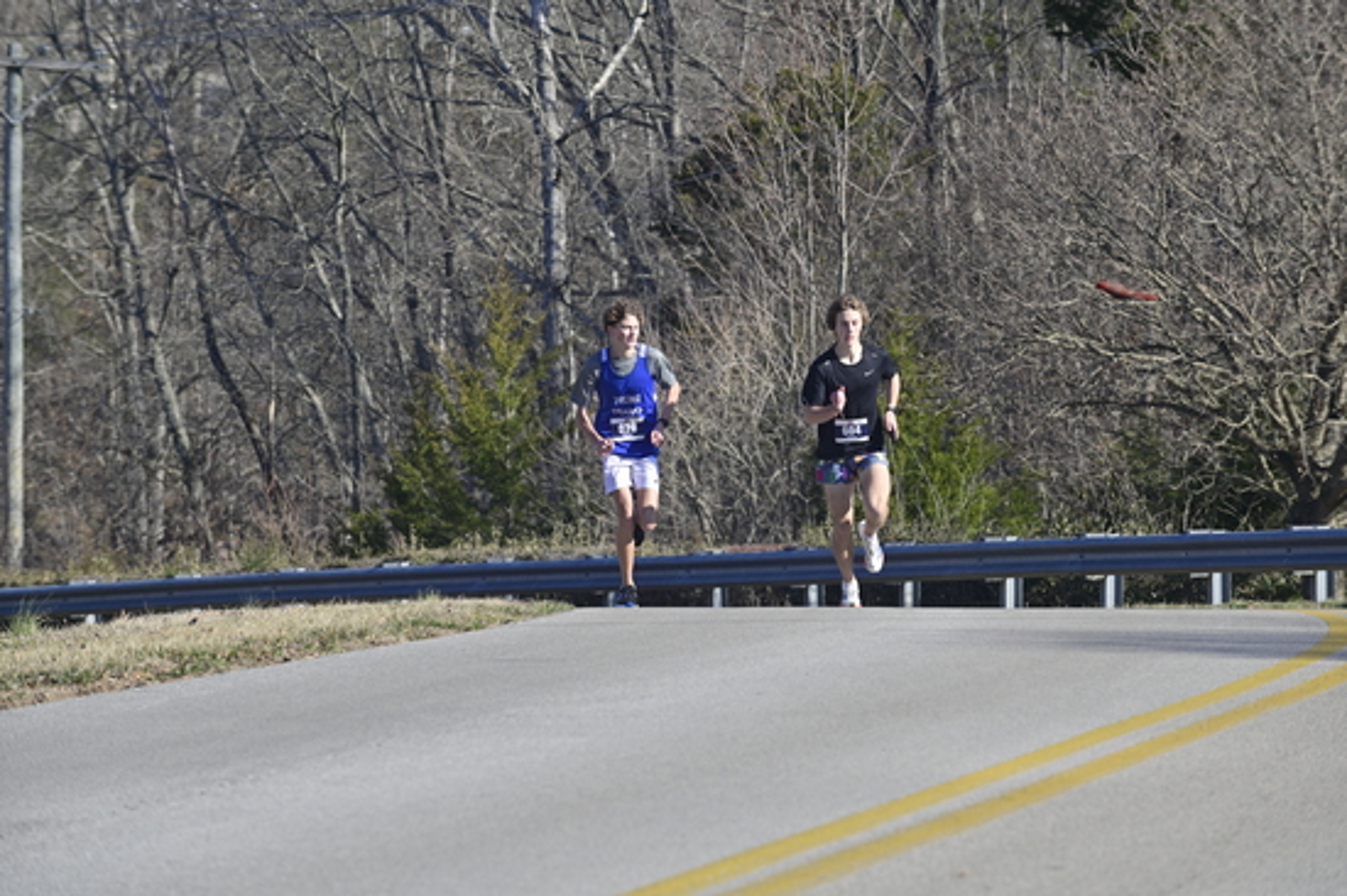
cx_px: 674
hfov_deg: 14.7
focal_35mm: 140
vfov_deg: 9.8
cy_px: 448
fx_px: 5235
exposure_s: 1/1000
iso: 250
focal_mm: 140
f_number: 11
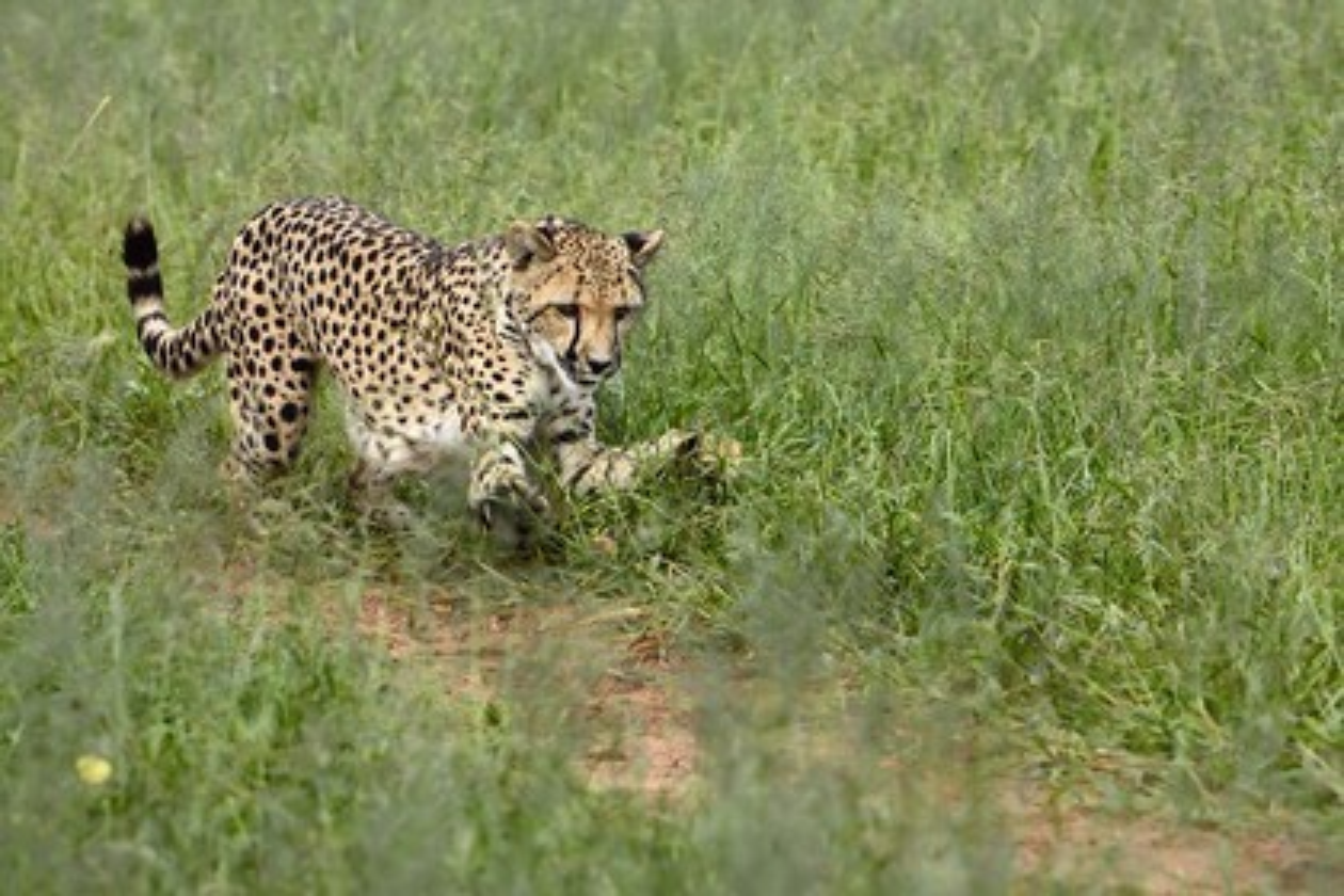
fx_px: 7466
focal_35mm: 200
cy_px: 448
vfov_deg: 6.9
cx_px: 672
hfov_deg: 10.3
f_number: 6.3
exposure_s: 1/1600
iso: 1000
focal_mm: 200
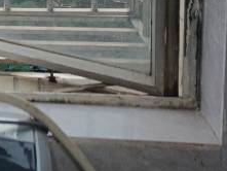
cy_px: -109
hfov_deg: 19.3
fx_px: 617
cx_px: -69
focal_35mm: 94
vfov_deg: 14.4
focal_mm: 4.65
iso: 849
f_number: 1.8
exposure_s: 1/33.3
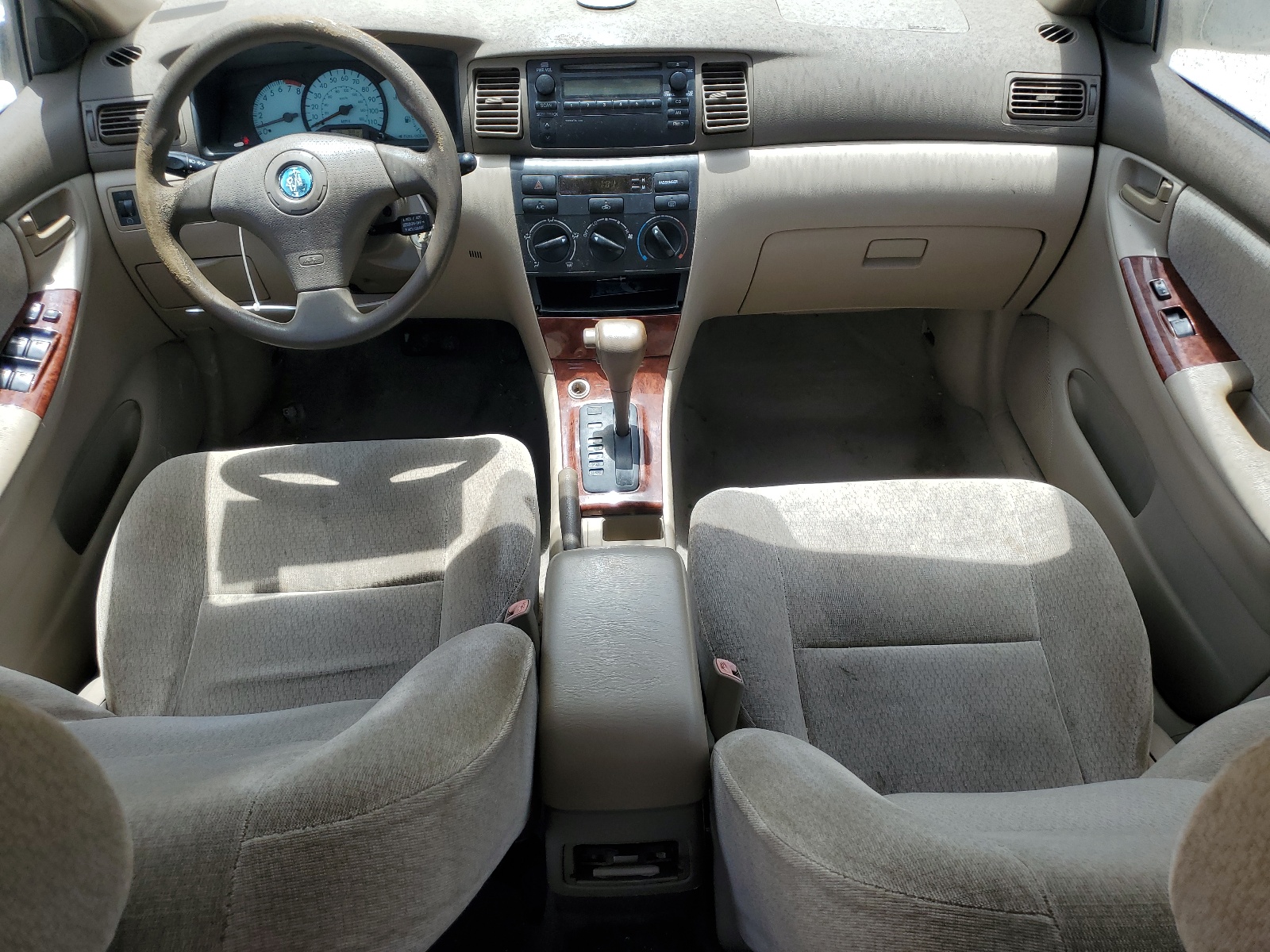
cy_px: 476
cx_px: 635
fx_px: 954
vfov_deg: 53.1
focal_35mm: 26
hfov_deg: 67.3
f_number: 1.5
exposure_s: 1/1000
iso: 50
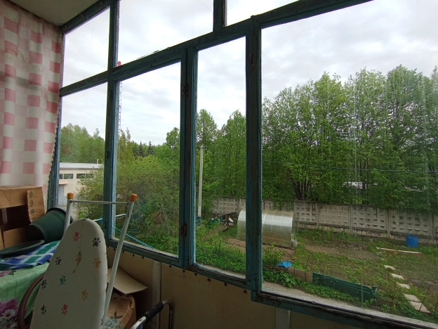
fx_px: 202
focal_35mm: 16
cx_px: 219
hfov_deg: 94.5
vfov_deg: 78.1
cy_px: 164
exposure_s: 1/824
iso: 51
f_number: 2.2
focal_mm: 1.65
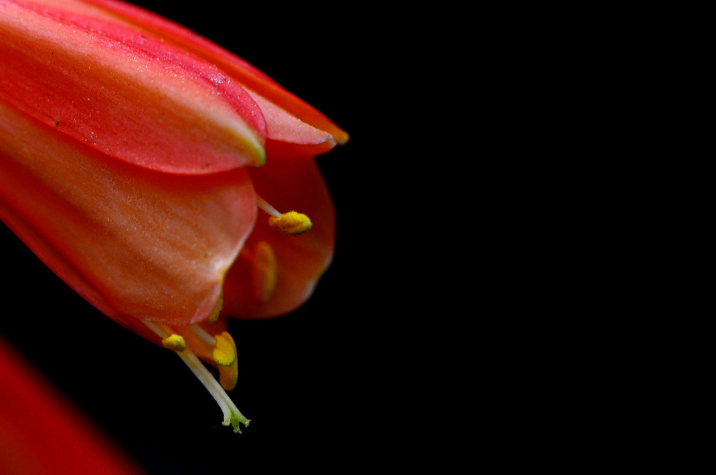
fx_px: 4381
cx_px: 333
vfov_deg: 6.2
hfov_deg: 9.3
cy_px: 252
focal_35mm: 221
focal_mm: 105
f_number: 5.6
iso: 140
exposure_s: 1/90
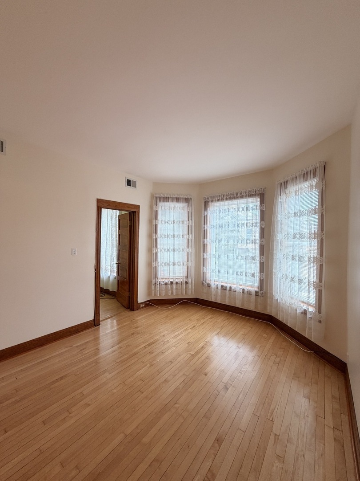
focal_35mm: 14
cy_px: 240
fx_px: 194
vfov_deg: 102.1
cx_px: 180
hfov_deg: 85.7
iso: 125
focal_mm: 2.22
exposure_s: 1/120
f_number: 2.2
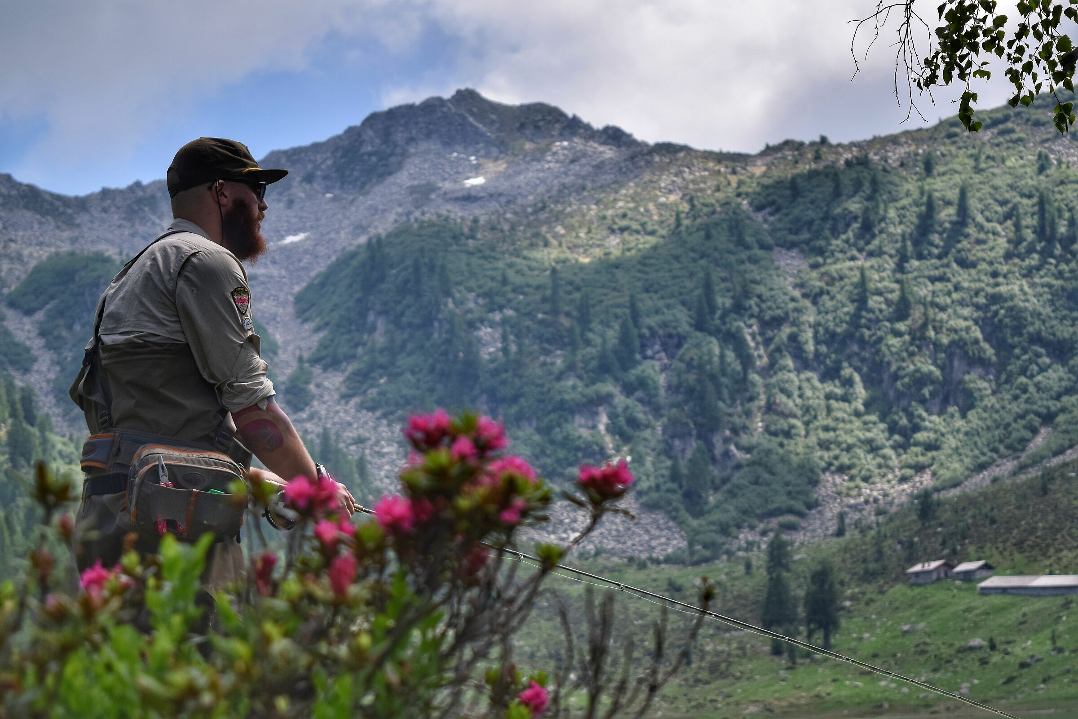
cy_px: 360
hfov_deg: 24.6
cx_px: 539
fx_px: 2470
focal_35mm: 82
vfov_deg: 16.6
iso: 200
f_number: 5.6
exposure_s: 1/1250
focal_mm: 55
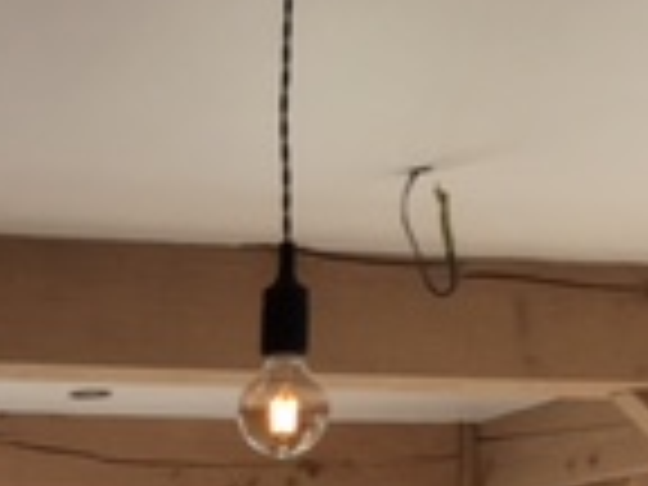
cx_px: -135
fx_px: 2415
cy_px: 968
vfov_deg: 10.6
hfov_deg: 14.8
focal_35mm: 129
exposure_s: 1/102
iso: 25
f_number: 2.2
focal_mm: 4.15
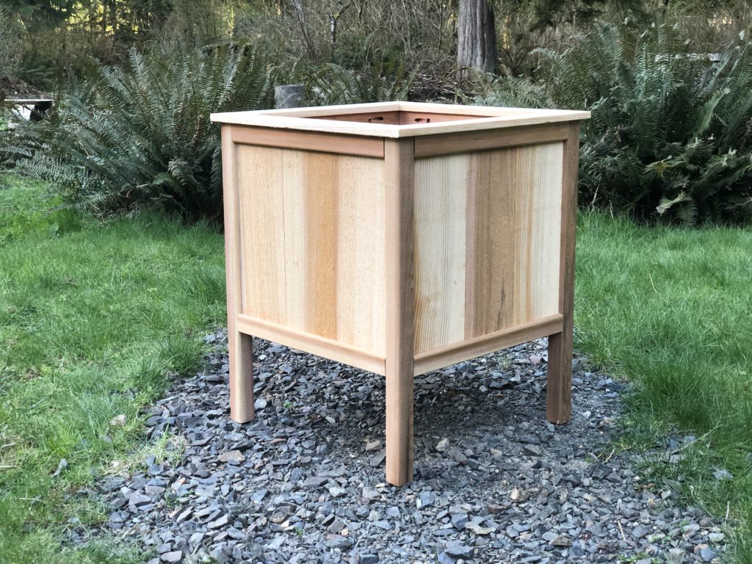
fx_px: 1130
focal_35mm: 52
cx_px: 376
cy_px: 282
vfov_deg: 28.0
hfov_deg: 36.8
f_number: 2.4
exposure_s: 1/60
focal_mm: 6
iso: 64
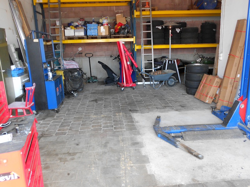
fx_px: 209
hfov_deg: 61.7
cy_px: 94
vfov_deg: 48.2
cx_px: 125
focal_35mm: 29
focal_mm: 5.1
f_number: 3.4
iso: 125
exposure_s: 1/30
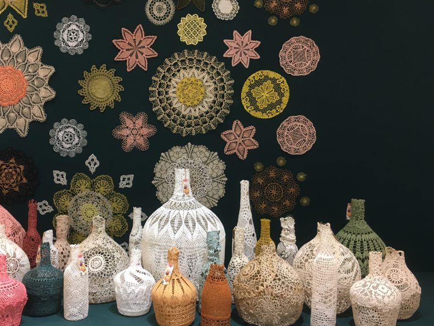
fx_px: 426
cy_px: 163
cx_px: 186
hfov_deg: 53.8
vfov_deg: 41.8
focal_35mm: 34
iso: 125
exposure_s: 1/33
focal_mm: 4.15
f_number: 2.2
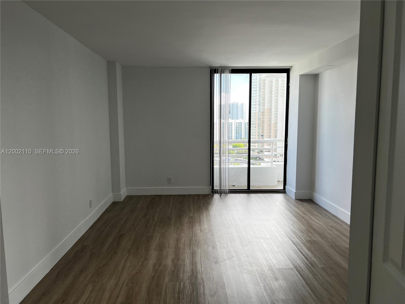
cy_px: 152
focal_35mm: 26
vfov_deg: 53.1
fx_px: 304
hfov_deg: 67.3
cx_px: 202
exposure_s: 1/219
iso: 40
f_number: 1.5
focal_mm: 5.7
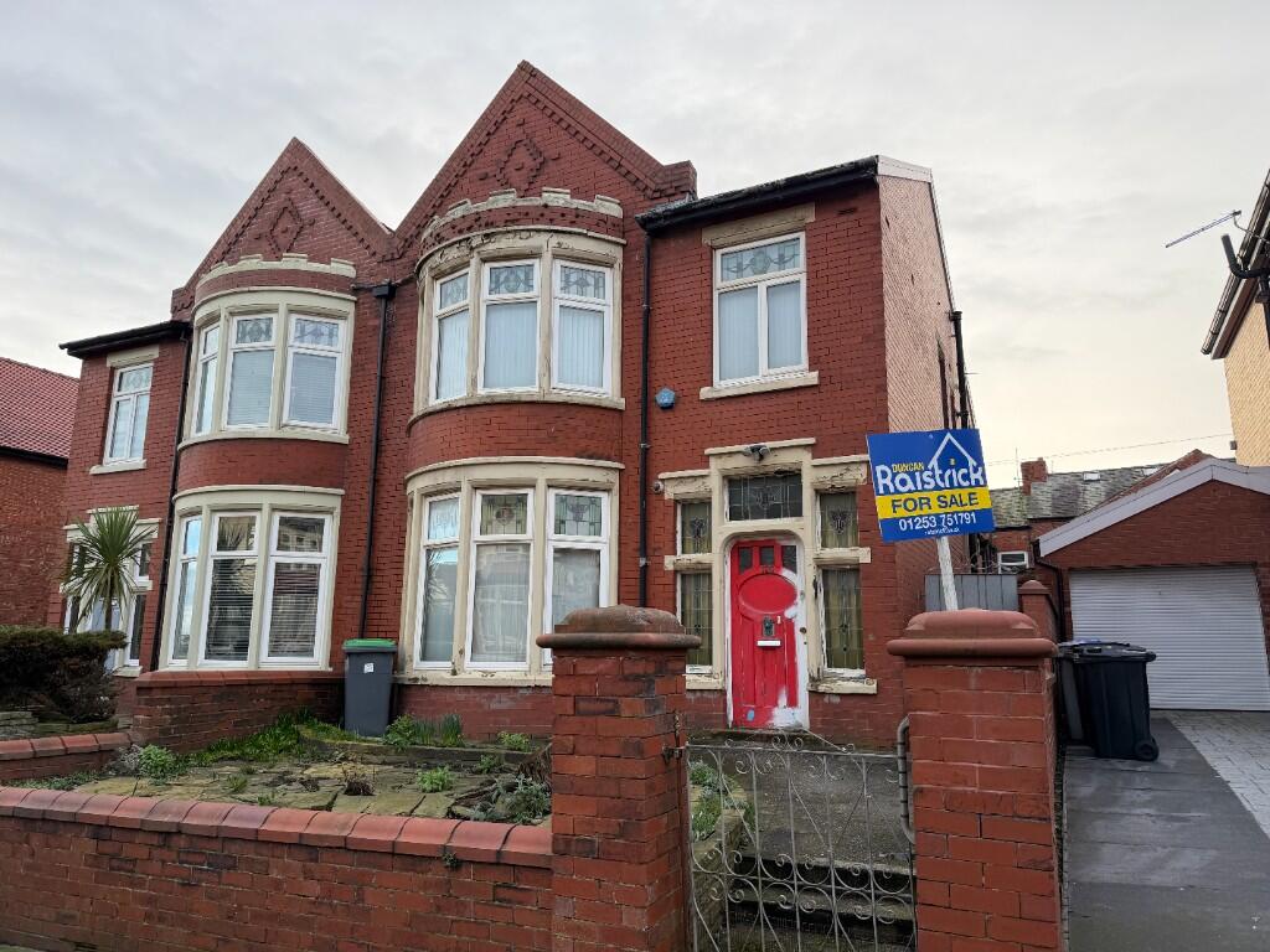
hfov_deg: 71.6
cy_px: 476
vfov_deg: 56.8
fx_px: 881
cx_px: 635
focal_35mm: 24
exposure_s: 1/920
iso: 80
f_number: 1.78
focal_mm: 6.76
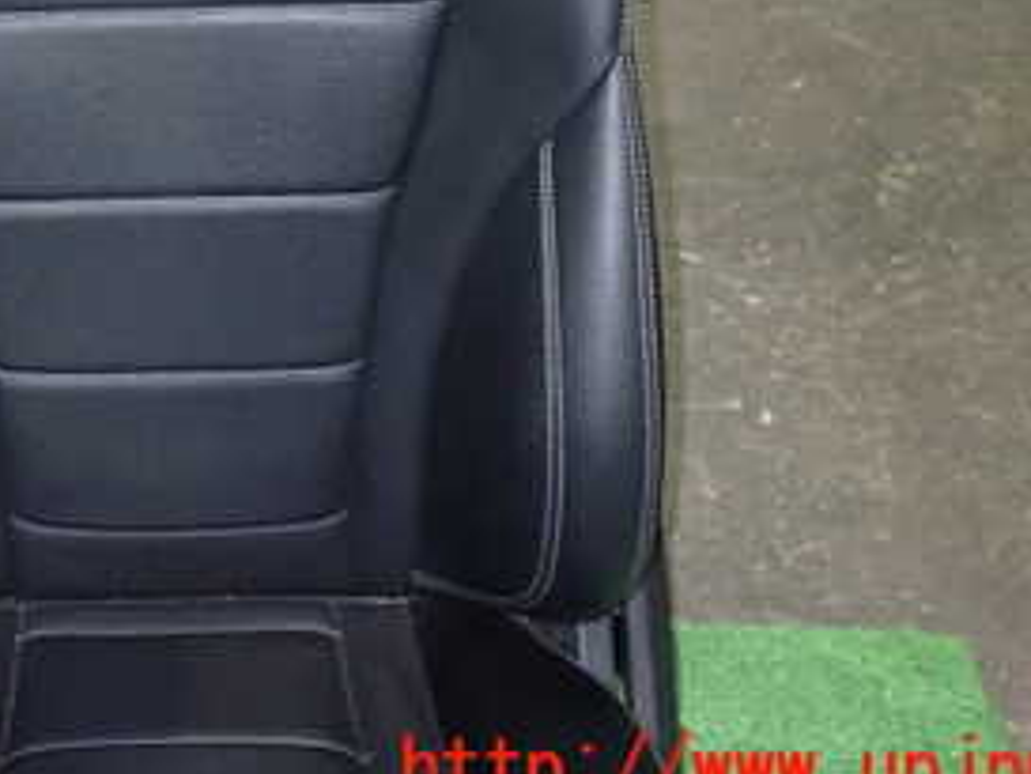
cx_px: 121
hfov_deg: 24.1
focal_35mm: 79
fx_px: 2354
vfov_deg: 18.1
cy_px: -30
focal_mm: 6.37
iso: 800
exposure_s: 1/40
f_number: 2.5
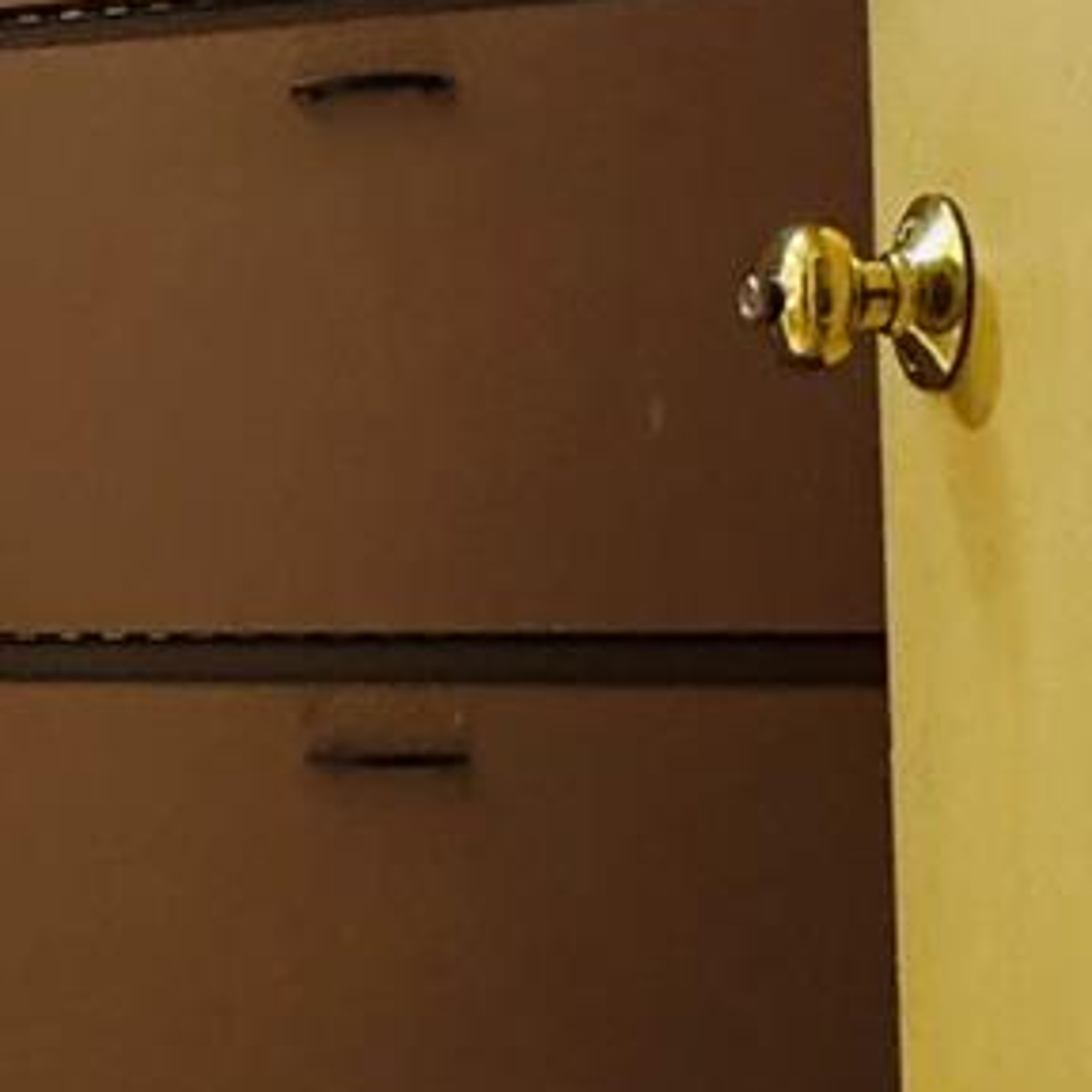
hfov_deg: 23.5
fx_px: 2356
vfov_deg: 26.1
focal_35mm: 66
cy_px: 470
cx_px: -273
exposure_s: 1/60
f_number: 2.2
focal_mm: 2.22
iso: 800
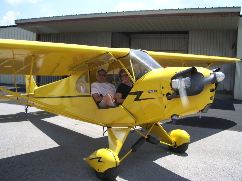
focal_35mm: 35
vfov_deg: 40.7
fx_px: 245
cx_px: 121
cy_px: 90
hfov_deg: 52.6
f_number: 4.3
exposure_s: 1/400
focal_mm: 5.8
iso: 50
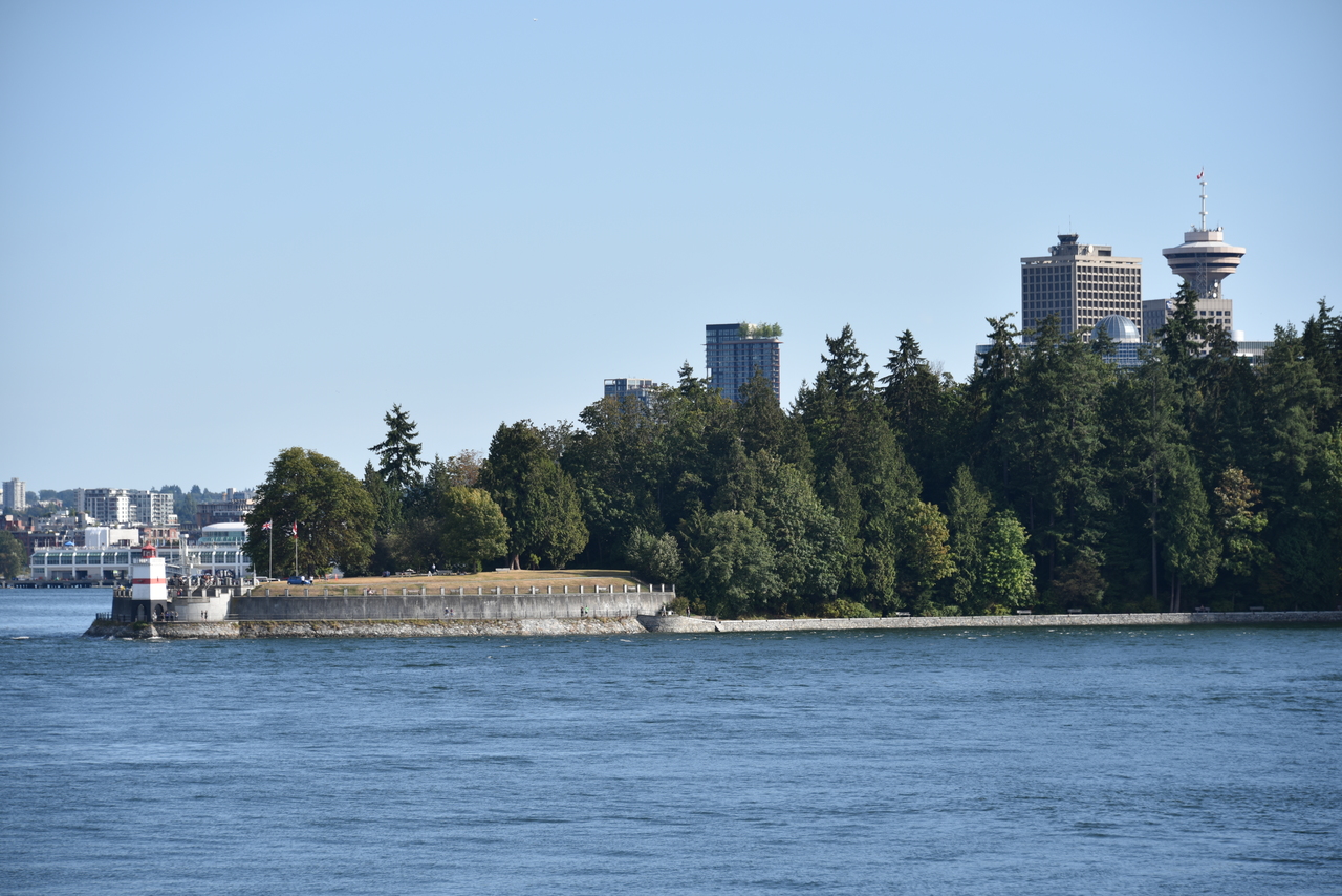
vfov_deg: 9.2
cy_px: 448
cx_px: 671
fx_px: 5593
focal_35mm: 150
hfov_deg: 13.7
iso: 100
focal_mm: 150
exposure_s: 1/320
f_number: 7.1
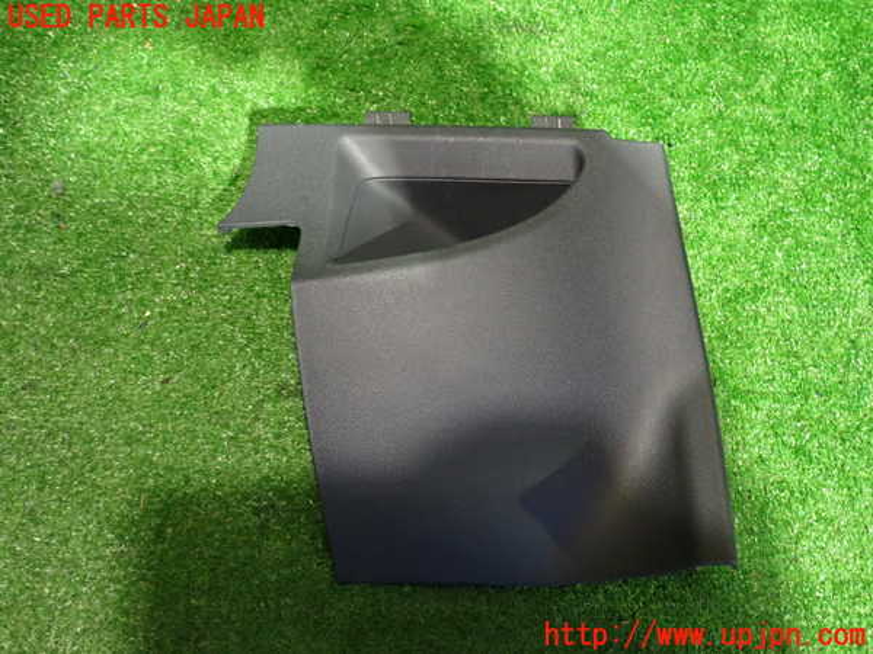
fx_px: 908
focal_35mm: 36
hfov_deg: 51.4
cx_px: 436
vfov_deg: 39.7
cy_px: 327
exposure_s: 1/15
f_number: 2.5
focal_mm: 6.37
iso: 800
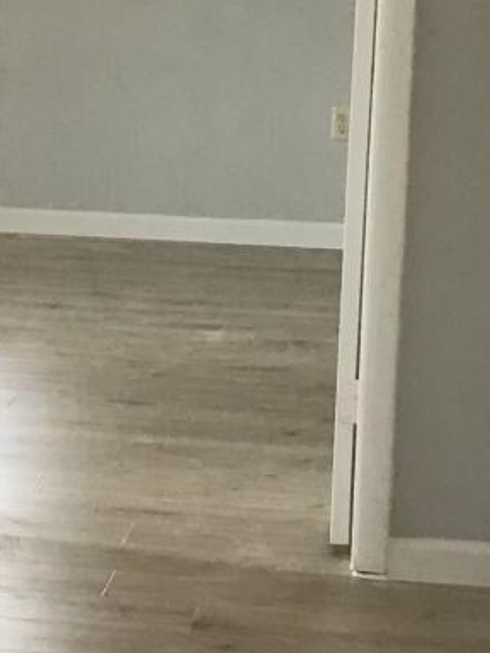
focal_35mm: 146
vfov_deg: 13.5
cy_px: 298
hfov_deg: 10.0
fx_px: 2756
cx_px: -104
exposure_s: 1/30
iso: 40
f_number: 1.8
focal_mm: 3.99
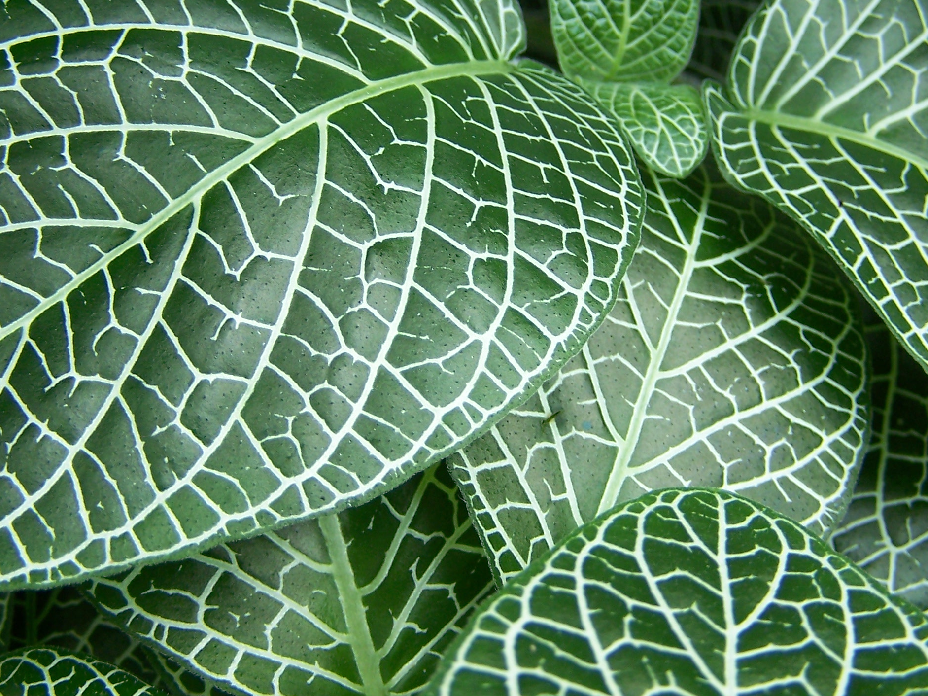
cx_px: 466
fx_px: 1662
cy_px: 270
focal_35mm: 62
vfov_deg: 23.6
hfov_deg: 31.2
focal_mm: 6.3
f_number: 2.8
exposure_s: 1/30
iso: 64
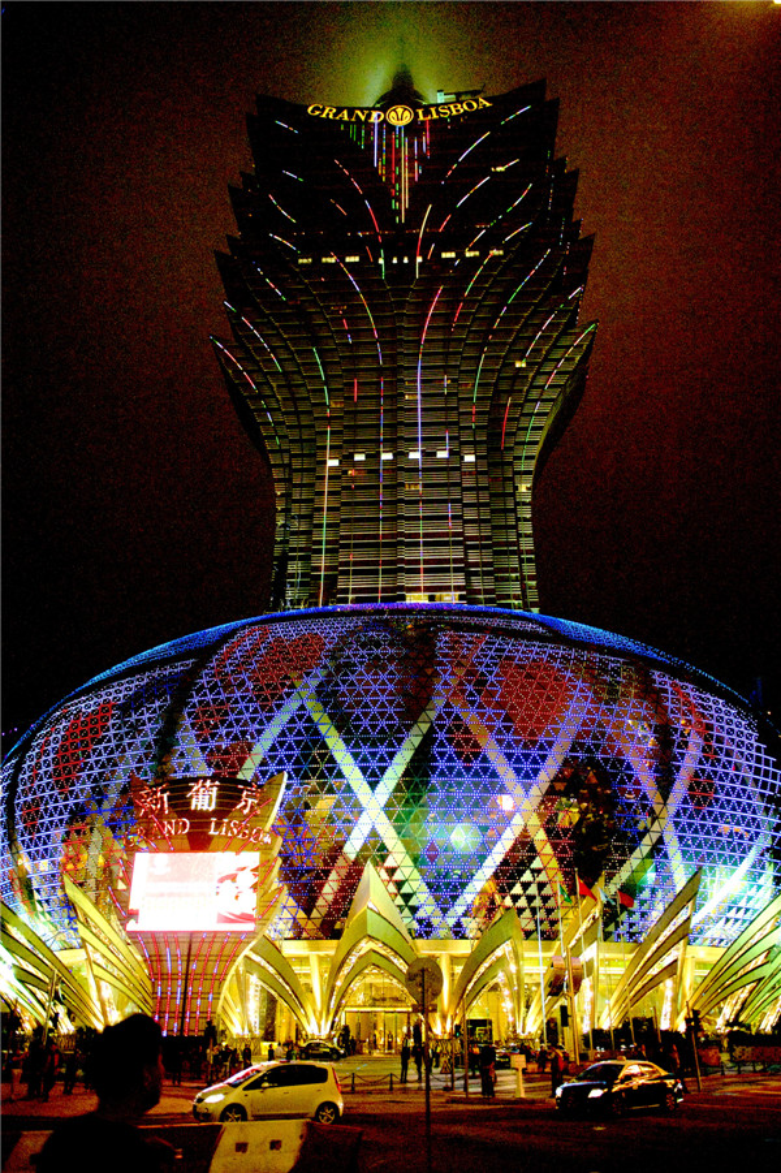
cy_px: 586
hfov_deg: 47.9
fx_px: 879
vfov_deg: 67.4
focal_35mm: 27
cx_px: 390
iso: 3200
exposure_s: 1/800
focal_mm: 27
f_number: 2.8
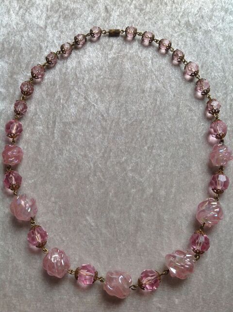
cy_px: 156
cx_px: 116
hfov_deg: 40.6
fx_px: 315
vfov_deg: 52.7
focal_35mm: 35
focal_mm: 4.28
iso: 64
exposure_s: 1/120
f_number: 2.4
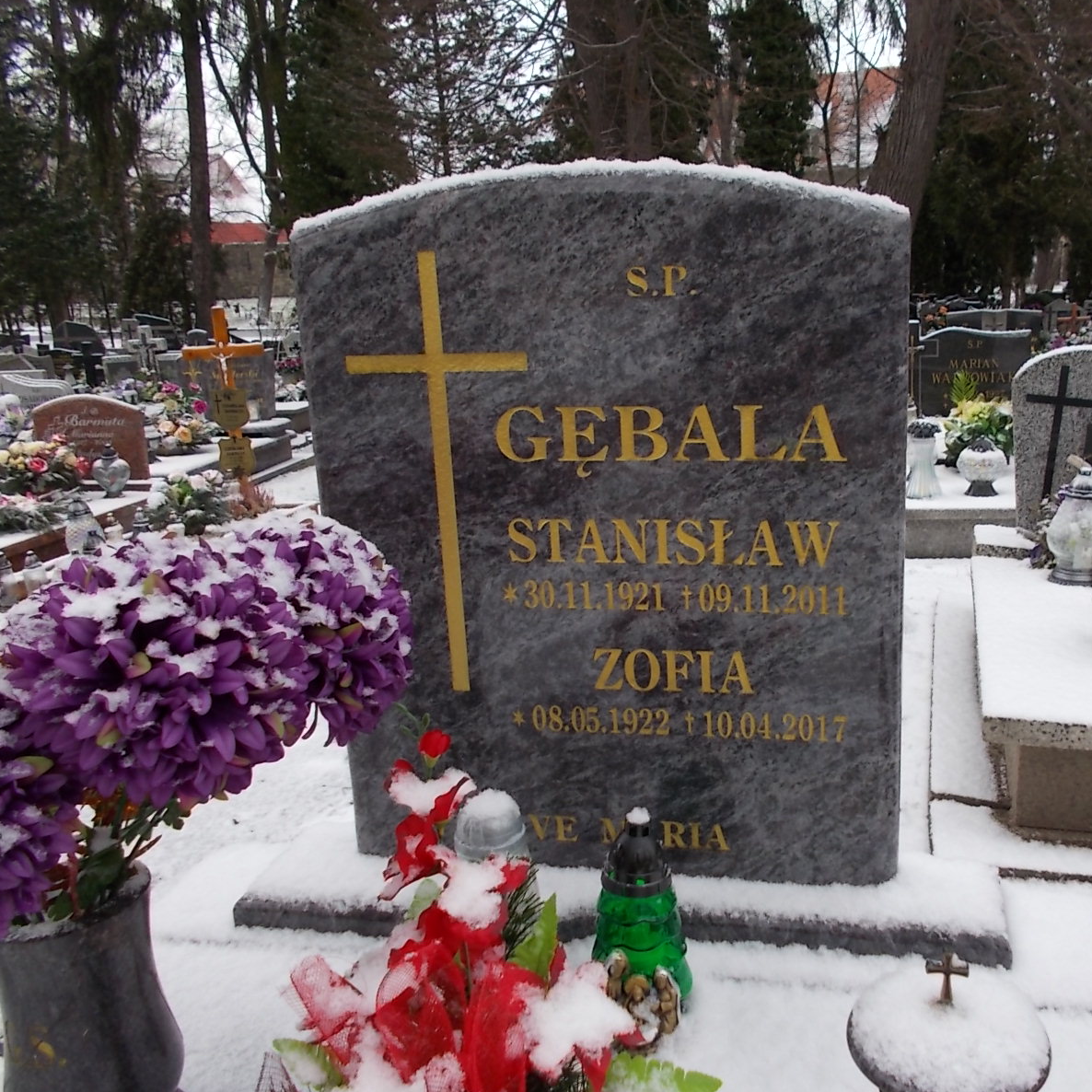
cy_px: 548
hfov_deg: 51.9
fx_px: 1106
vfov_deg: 52.5
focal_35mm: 31
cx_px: 692
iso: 80
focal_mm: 4.6
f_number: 3.2
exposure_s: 1/125
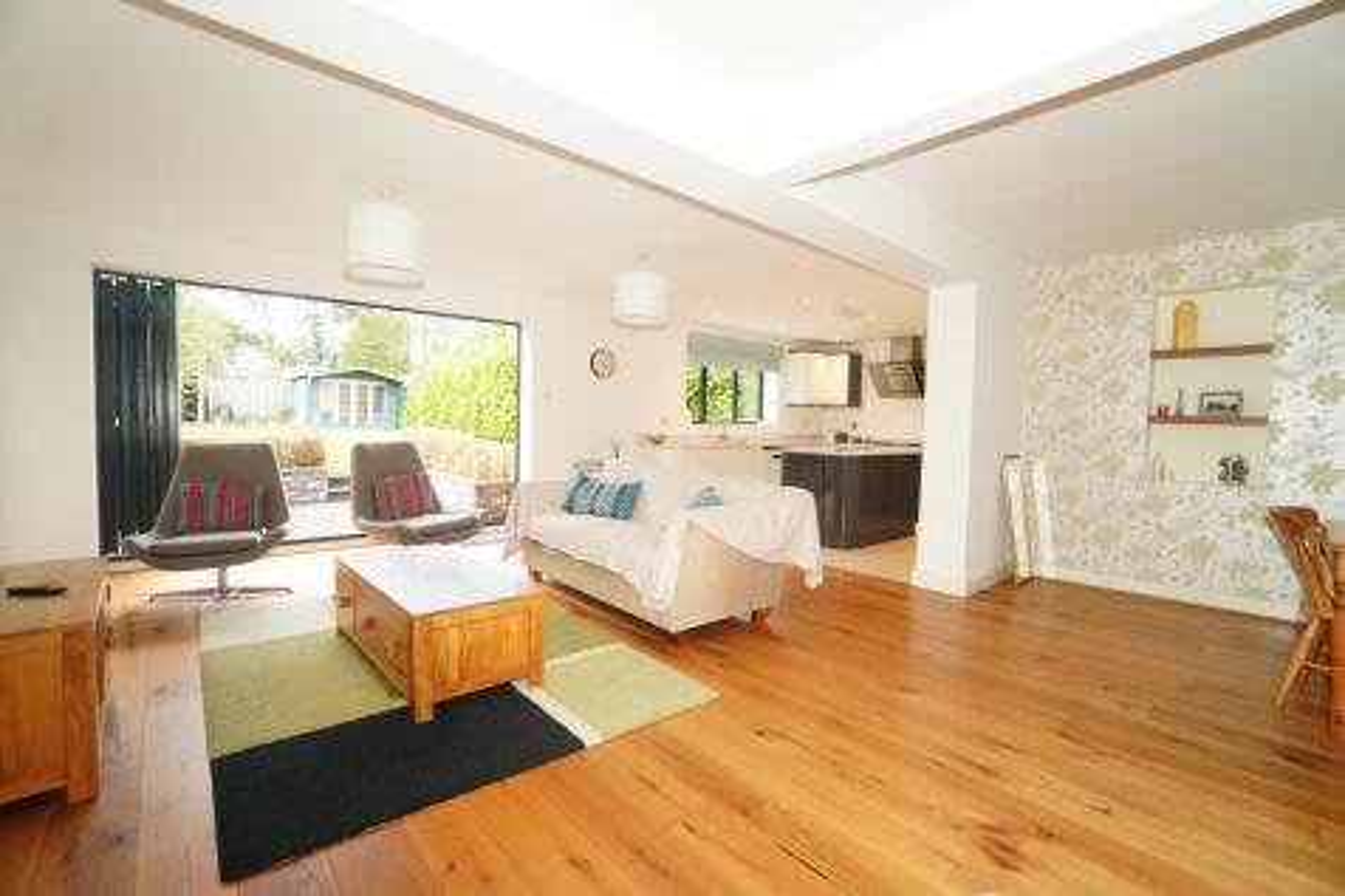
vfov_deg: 77.3
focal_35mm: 15
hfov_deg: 100.4
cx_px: 672
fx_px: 560
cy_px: 448
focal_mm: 10
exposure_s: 1/60
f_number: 4
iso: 400
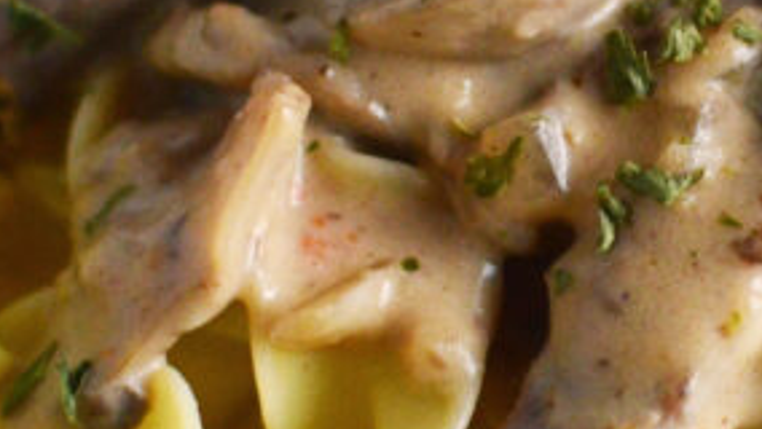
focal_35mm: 198
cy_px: 80
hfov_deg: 10.9
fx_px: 4000
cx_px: 529
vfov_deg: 6.1
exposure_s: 1/4000
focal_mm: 35
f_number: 2.5
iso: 1600
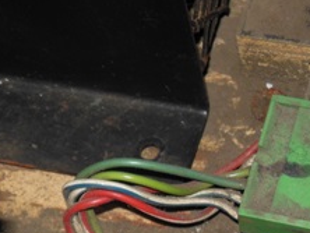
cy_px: 173
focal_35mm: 133
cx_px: 91
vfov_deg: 11.1
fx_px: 1192
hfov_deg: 14.8
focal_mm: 11.7
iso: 125
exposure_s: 1/60
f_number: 4.3
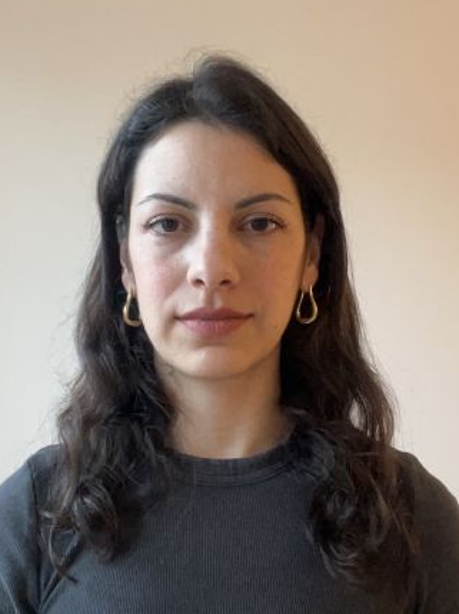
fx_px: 744
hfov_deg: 34.3
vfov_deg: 44.8
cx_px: 222
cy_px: 321
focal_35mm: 42
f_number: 2.2
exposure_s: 1/33
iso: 400
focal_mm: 2.71
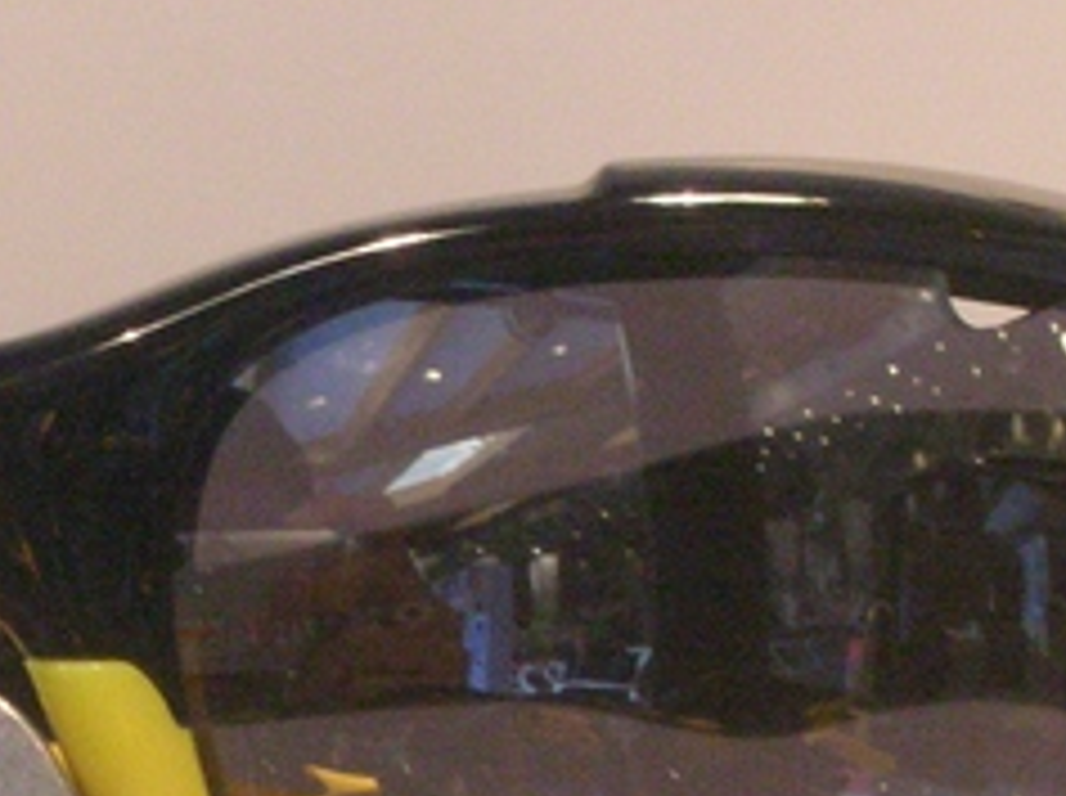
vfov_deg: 6.8
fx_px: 6642
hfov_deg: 9.1
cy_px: 659
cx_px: -85
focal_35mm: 216
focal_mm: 12.2
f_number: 4.4
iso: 400
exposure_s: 1/45.2
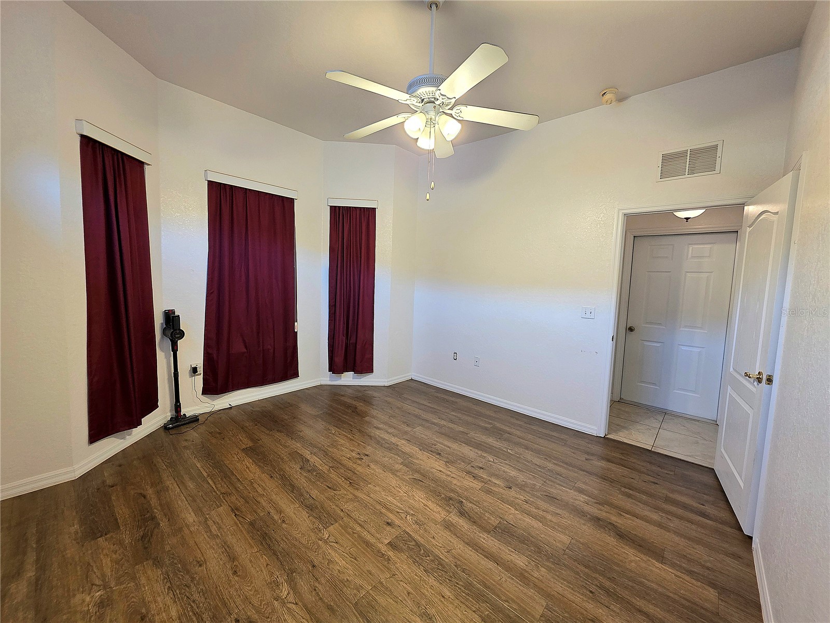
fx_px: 312
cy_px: 312
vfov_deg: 89.9
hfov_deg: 106.2
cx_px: 415
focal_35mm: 13
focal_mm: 2.2
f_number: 1.9
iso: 160
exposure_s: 1/60.2
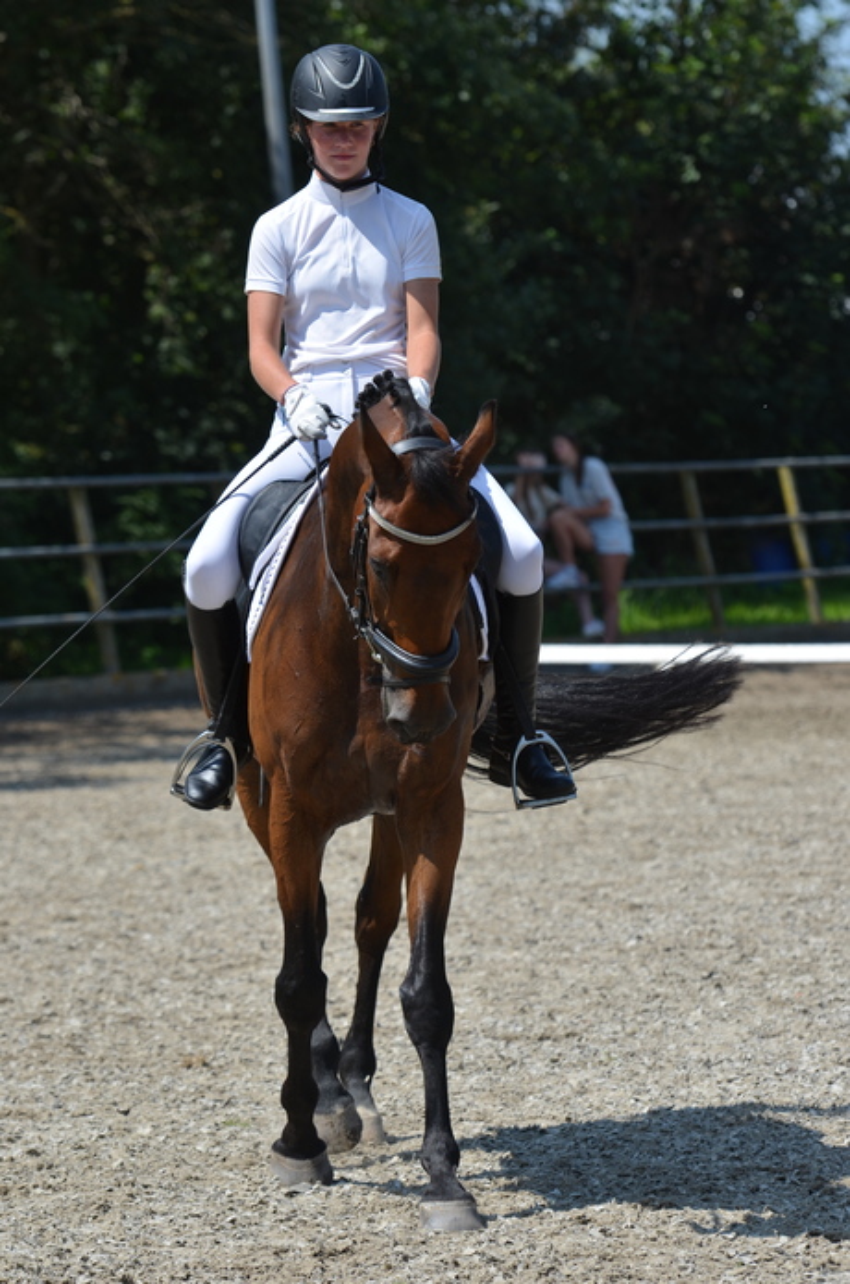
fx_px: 6673
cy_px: 642
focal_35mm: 188
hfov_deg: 7.3
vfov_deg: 11.0
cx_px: 425
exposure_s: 1/800
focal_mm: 125
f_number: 5
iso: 100
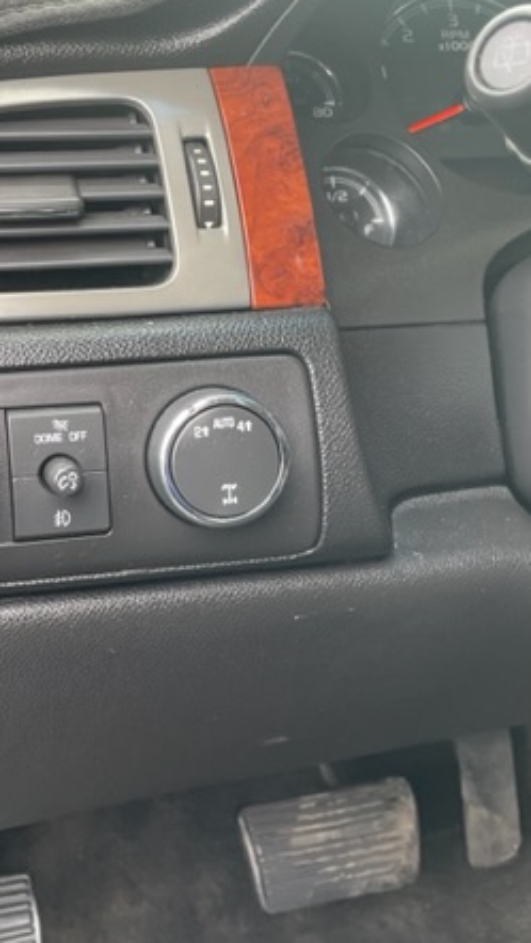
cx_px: 196
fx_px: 1025
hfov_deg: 28.9
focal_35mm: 41
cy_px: 452
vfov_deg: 49.4
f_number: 1.6
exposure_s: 1/115
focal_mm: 4.2
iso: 125
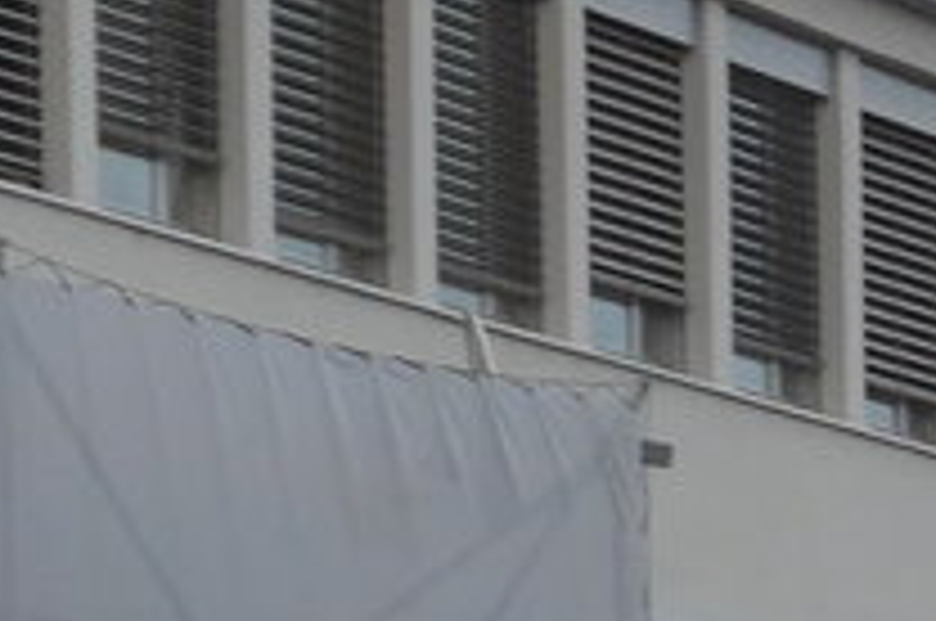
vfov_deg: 3.1
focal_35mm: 445
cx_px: 972
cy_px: 900
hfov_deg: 4.6
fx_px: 11552
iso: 250
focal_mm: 15
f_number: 4.2
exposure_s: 1/160
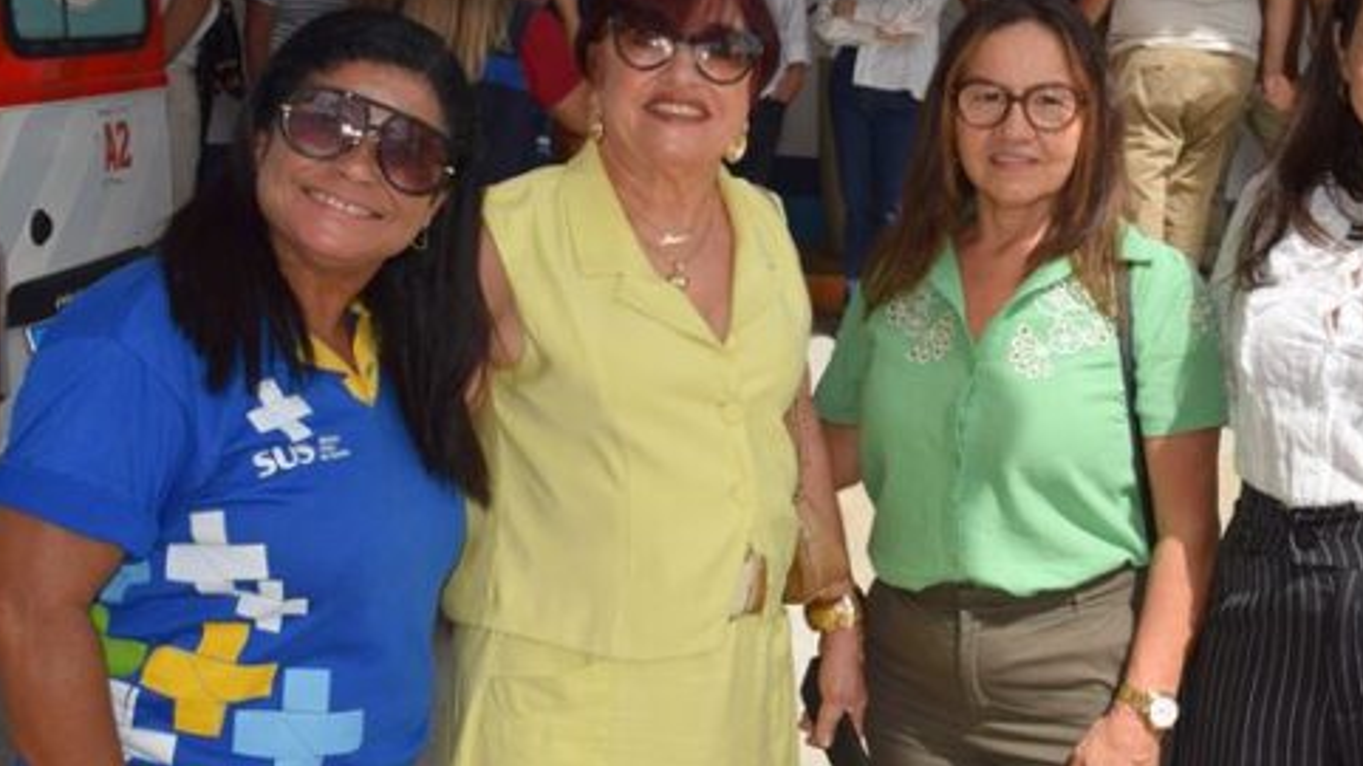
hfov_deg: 40.5
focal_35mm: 51
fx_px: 1836
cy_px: 336
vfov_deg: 23.6
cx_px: 820
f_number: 10
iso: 100
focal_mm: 21
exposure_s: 1/200
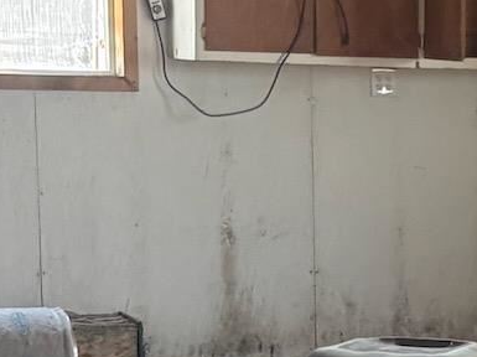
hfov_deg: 11.3
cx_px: 669
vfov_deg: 8.6
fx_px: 2327
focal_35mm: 169
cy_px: 545
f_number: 1.6
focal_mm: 5.96
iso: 125
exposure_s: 1/228
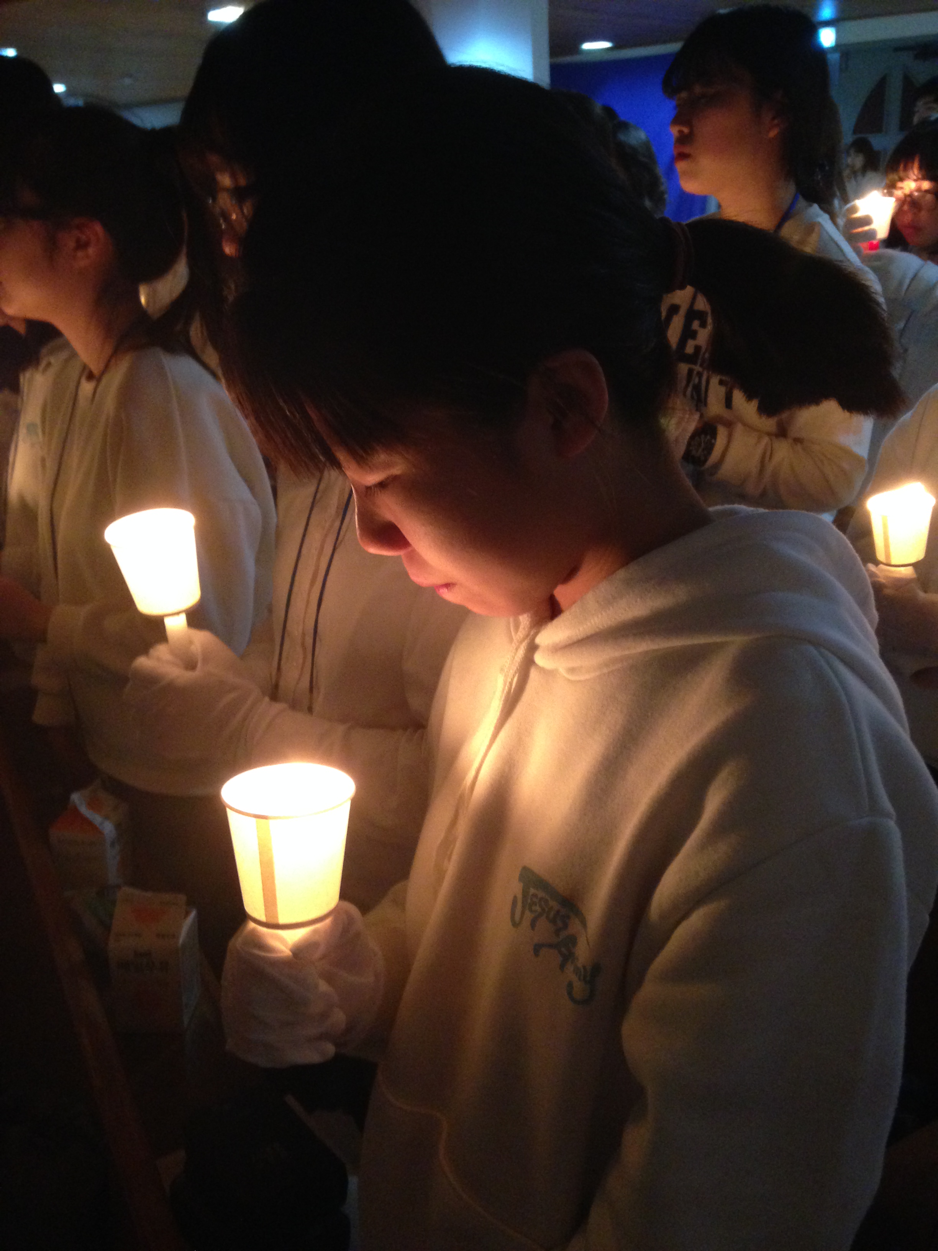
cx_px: 469
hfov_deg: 42.9
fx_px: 1192
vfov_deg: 55.4
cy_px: 626
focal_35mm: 33
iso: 400
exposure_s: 1/15
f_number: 2.4
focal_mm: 4.12
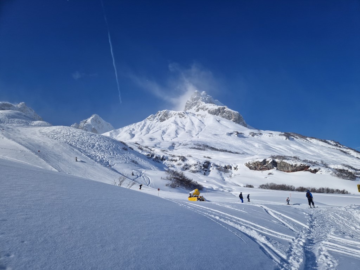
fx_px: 239
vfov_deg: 58.9
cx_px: 180
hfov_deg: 73.9
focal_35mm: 23
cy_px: 135
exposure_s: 1/4016
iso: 50
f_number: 1.8
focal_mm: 5.4
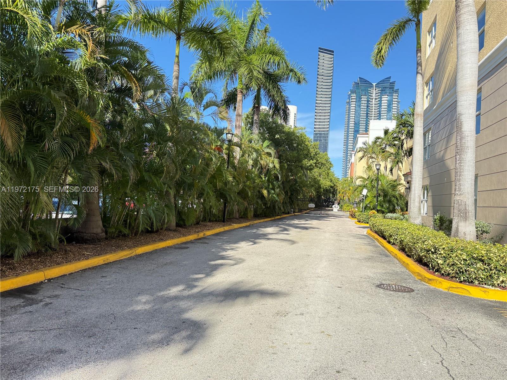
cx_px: 254
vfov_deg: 56.8
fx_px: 352
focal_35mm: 24
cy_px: 190
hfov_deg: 71.6
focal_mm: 6.76
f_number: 1.78
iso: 100
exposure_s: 1/1410
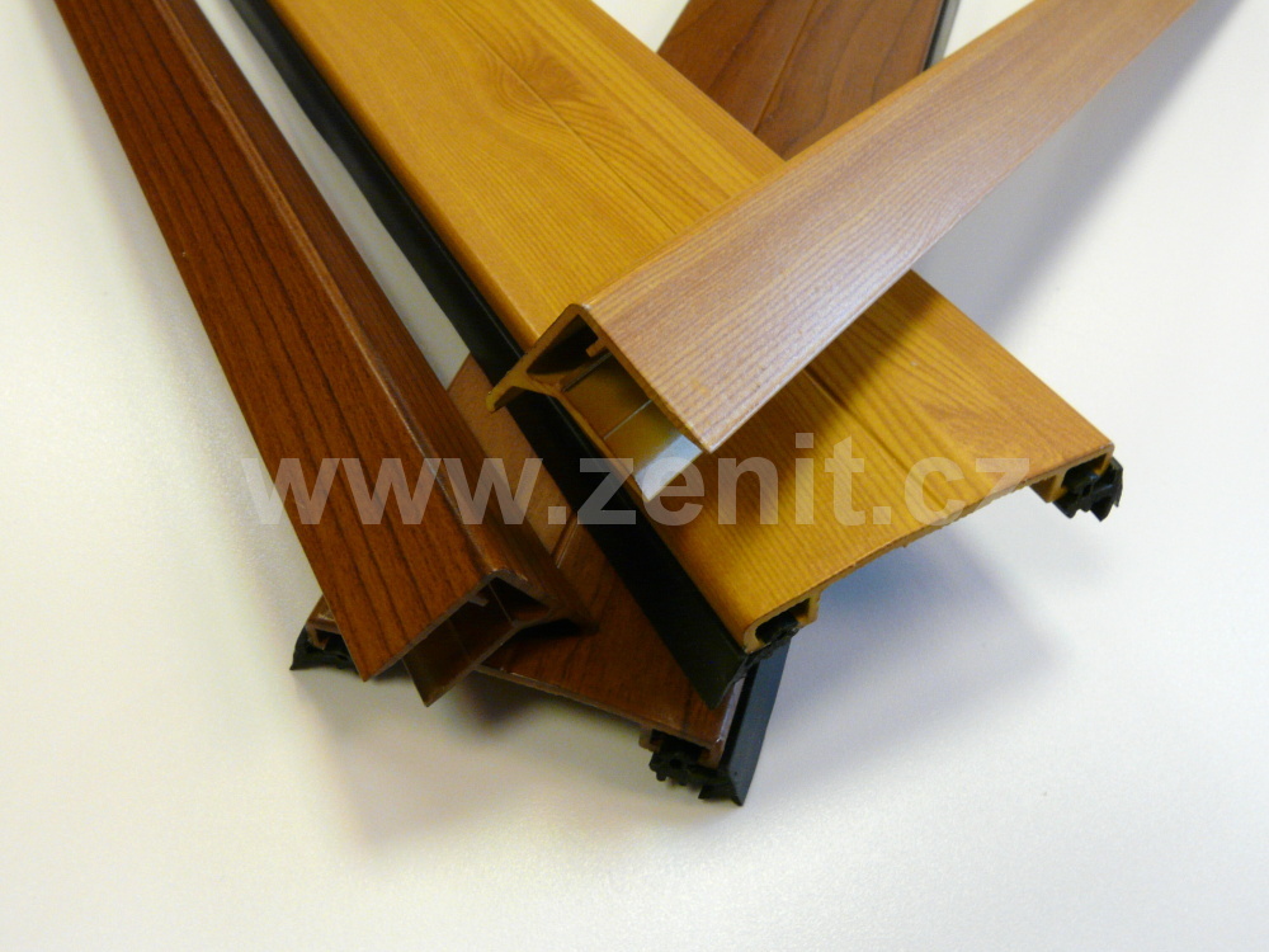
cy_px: 476
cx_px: 634
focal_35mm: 28
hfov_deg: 63.4
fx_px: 1026
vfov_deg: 49.7
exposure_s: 1/15
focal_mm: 4.6
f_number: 5.6
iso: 200
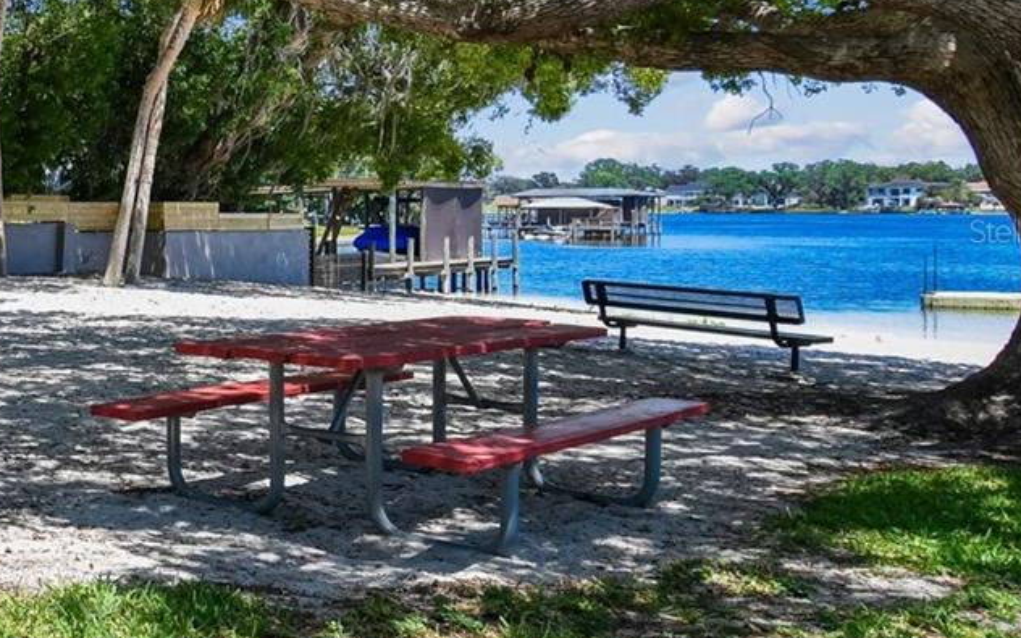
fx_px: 1363
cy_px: 231
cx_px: -179
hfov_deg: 33.9
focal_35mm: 49
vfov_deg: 26.2
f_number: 7.1
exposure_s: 1/200
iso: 100
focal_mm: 13
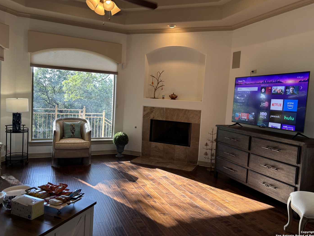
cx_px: 162
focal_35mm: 27
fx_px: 245
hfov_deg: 65.3
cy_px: 115
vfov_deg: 51.3
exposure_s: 1/120
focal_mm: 5.96
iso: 80
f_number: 1.6
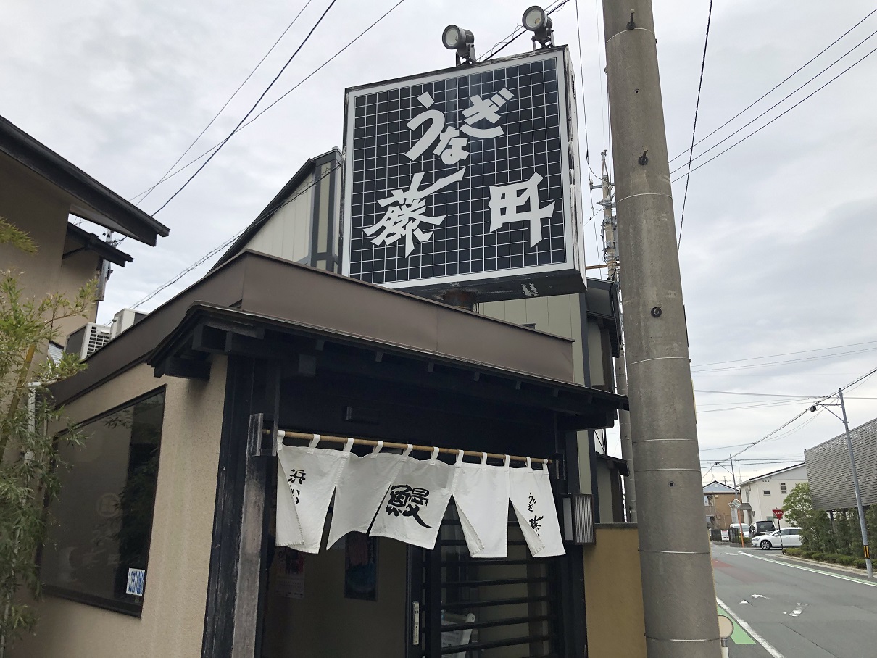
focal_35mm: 28
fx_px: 710
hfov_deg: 63.4
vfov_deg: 49.8
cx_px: 438
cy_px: 329
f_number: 1.8
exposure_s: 1/360
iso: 20
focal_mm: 3.99
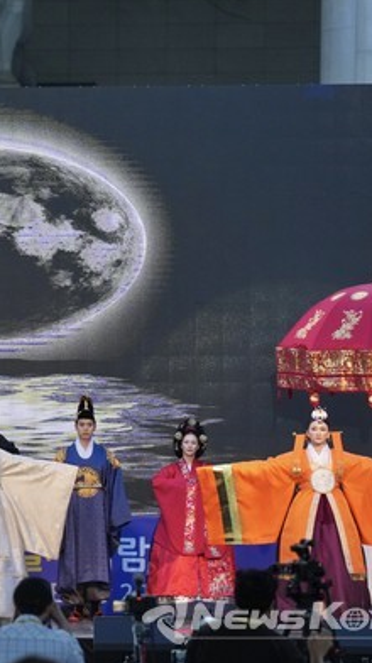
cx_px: -36
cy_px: 332
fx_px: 5639
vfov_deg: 6.7
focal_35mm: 321
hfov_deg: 3.8
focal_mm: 200
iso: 1000
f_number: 5
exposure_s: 1/320
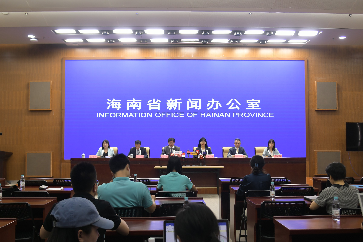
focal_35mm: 36
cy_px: 121
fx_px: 363
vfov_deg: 36.8
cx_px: 182
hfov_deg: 53.2
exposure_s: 1/100
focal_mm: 24
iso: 500
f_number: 4
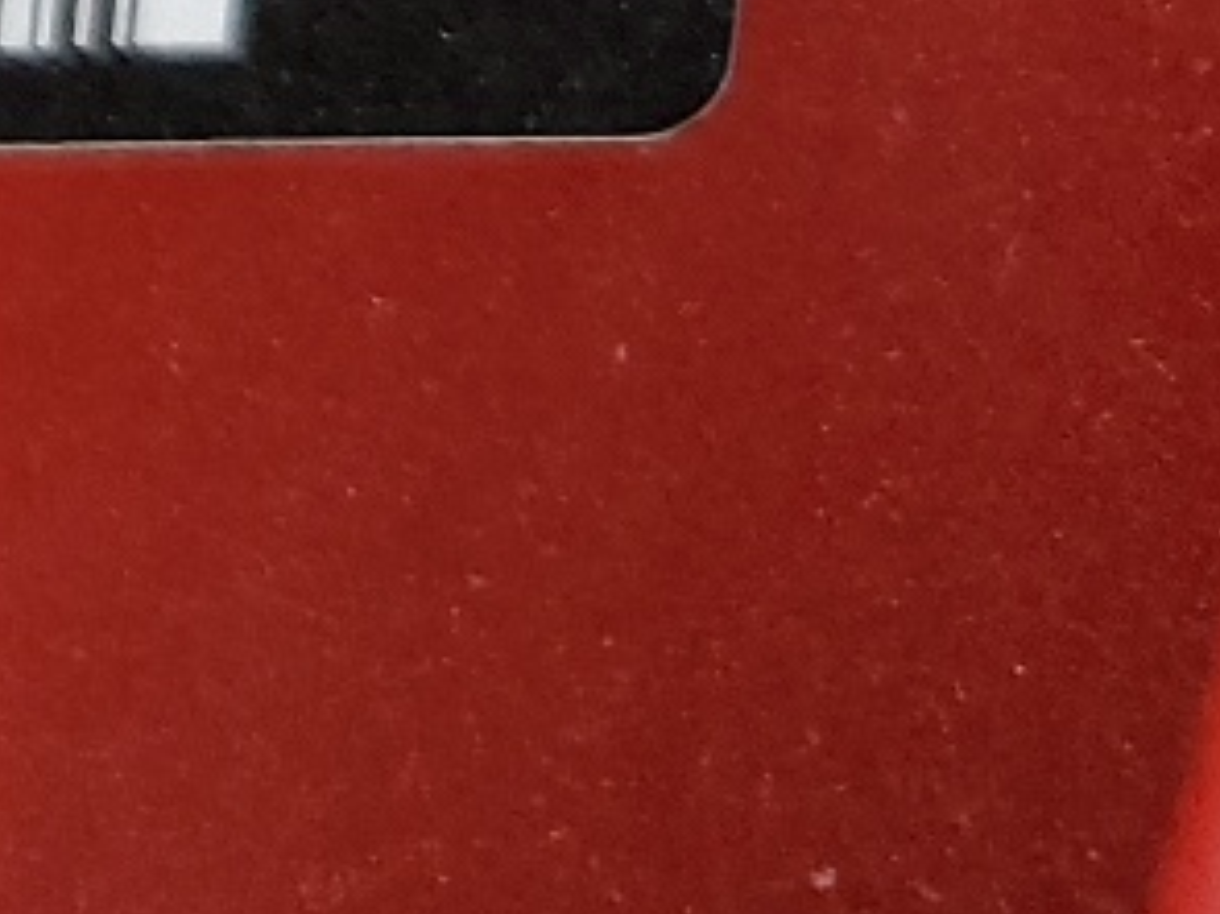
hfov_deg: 11.6
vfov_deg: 9.5
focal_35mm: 141
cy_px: -1208
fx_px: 4967
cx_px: -1675
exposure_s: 1/60.2
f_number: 1.5
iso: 115
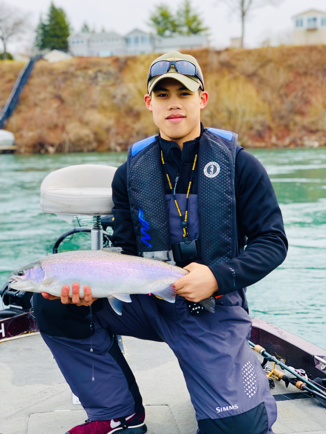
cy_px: 217
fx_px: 653
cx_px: 163
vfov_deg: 36.8
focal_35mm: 52
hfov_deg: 28.0
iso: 16
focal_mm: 6
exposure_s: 1/218
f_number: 2.4
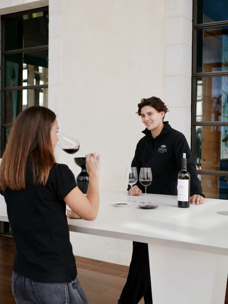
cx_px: 114
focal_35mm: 50
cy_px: 152
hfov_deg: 29.1
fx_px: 439
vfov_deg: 38.2
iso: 200
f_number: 2.5
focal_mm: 25
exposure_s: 1/1000
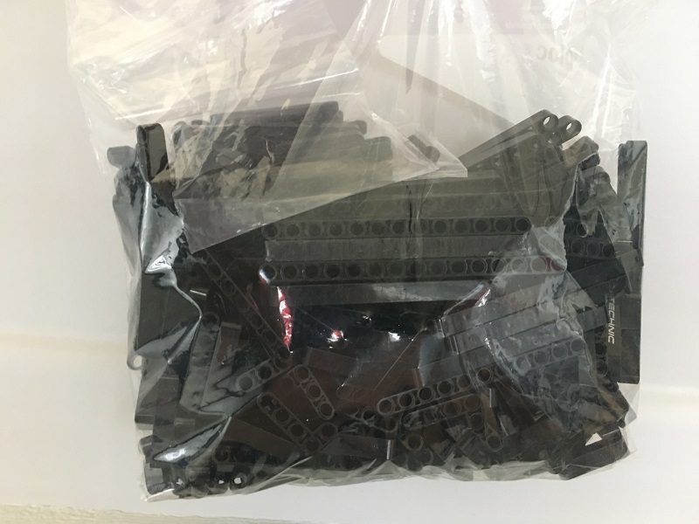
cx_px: 350
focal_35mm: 29
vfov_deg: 48.2
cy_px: 262
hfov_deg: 61.7
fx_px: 586
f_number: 2.2
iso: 100
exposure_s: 1/4
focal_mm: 4.15
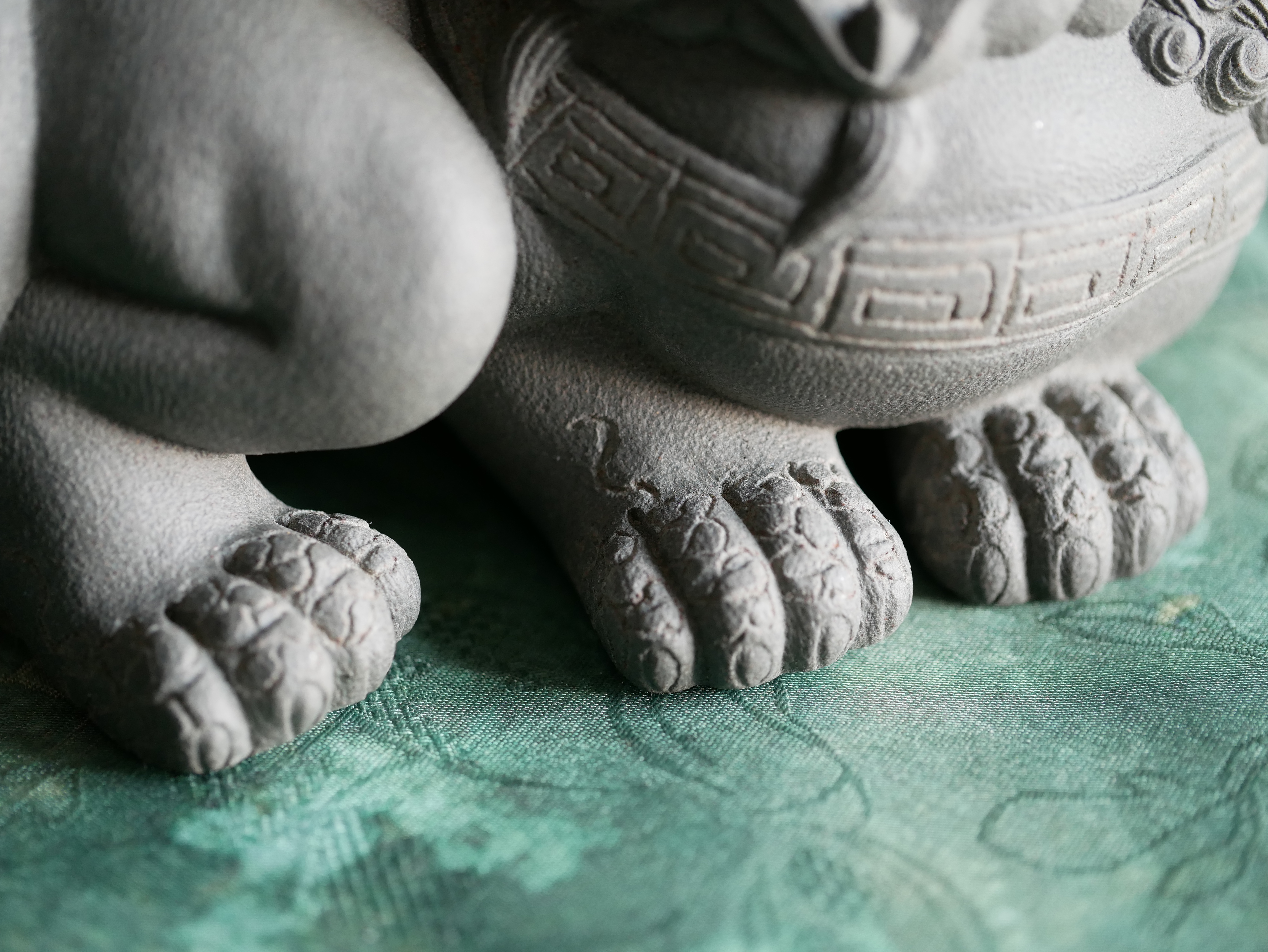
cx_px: 634
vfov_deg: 16.4
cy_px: 476
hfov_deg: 21.8
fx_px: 3298
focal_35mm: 90
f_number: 2.8
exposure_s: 1/100
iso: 400
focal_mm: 45
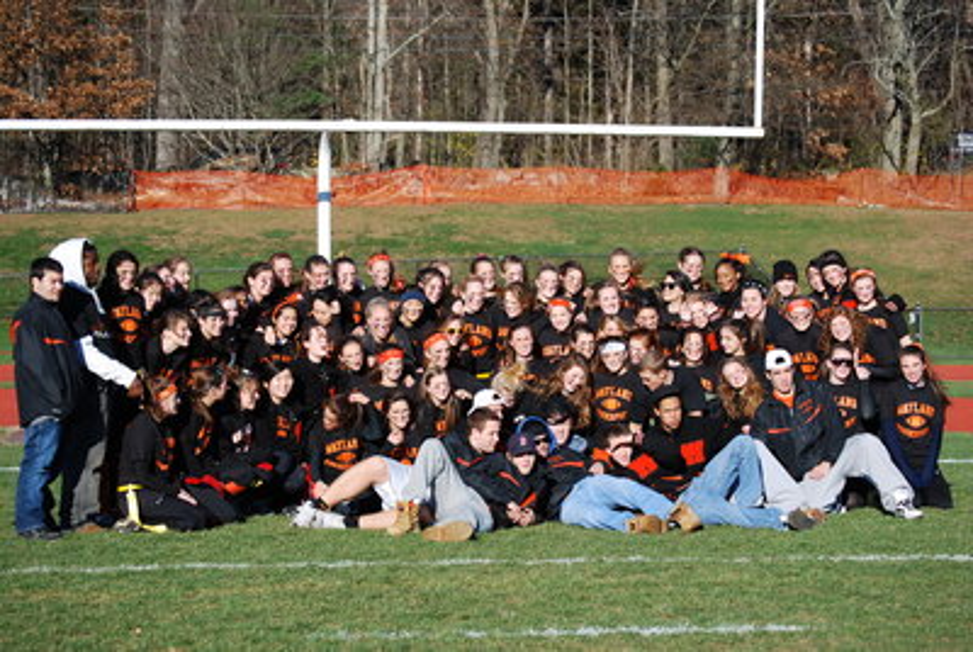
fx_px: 2517
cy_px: 326
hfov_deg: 21.9
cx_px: 486
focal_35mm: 93
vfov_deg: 14.8
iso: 110
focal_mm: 62
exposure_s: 1/500
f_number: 5.6
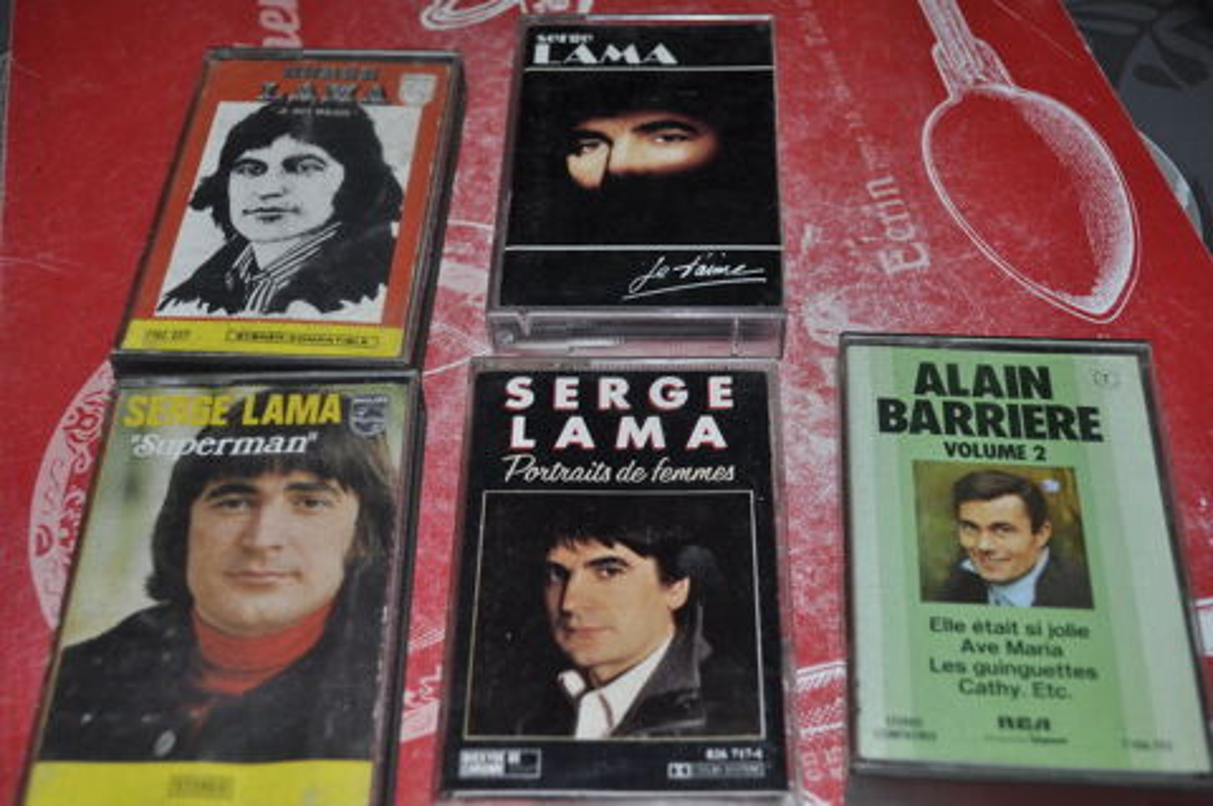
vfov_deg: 28.0
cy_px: 403
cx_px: 606
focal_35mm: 48
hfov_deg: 41.2
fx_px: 1616
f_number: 5.6
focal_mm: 32
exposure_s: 1/200
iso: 200
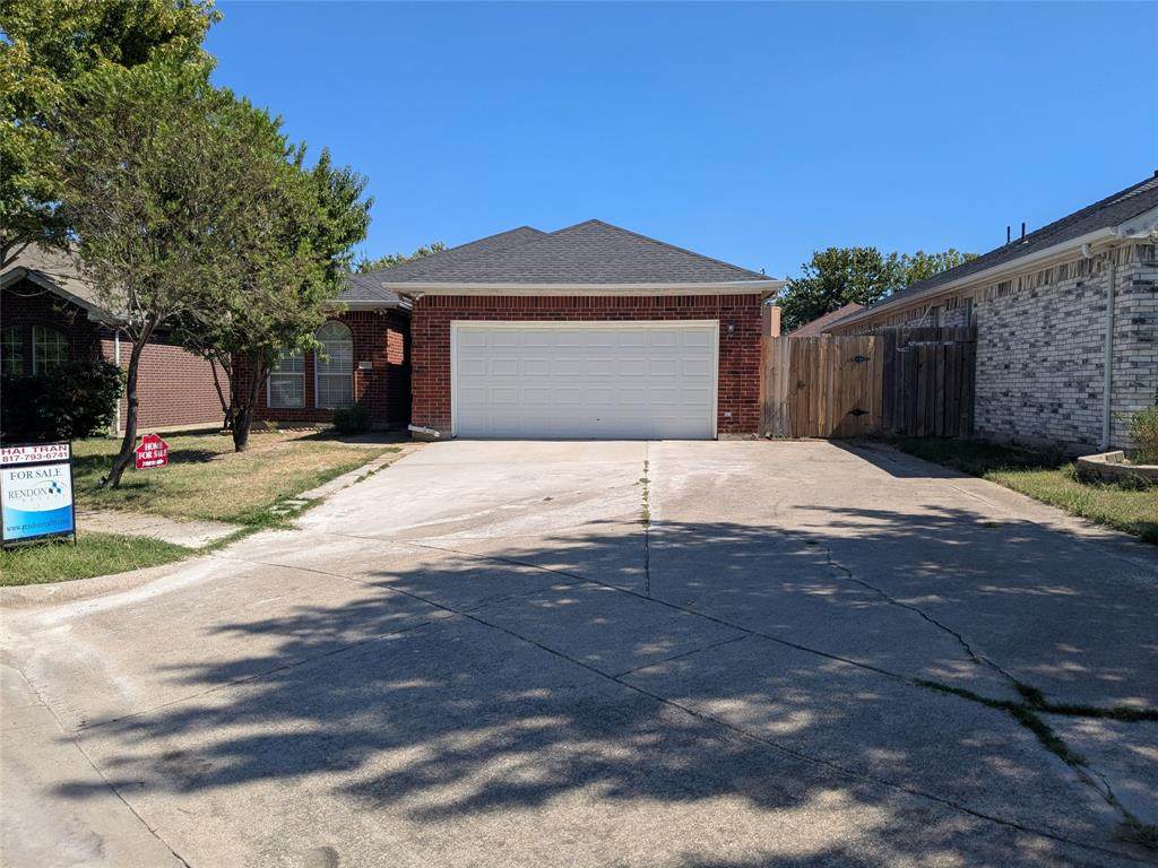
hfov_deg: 65.3
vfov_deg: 51.4
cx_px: 579
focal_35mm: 27
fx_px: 903
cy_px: 434
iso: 54
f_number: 1.73
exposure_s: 1/3891
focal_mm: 4.38
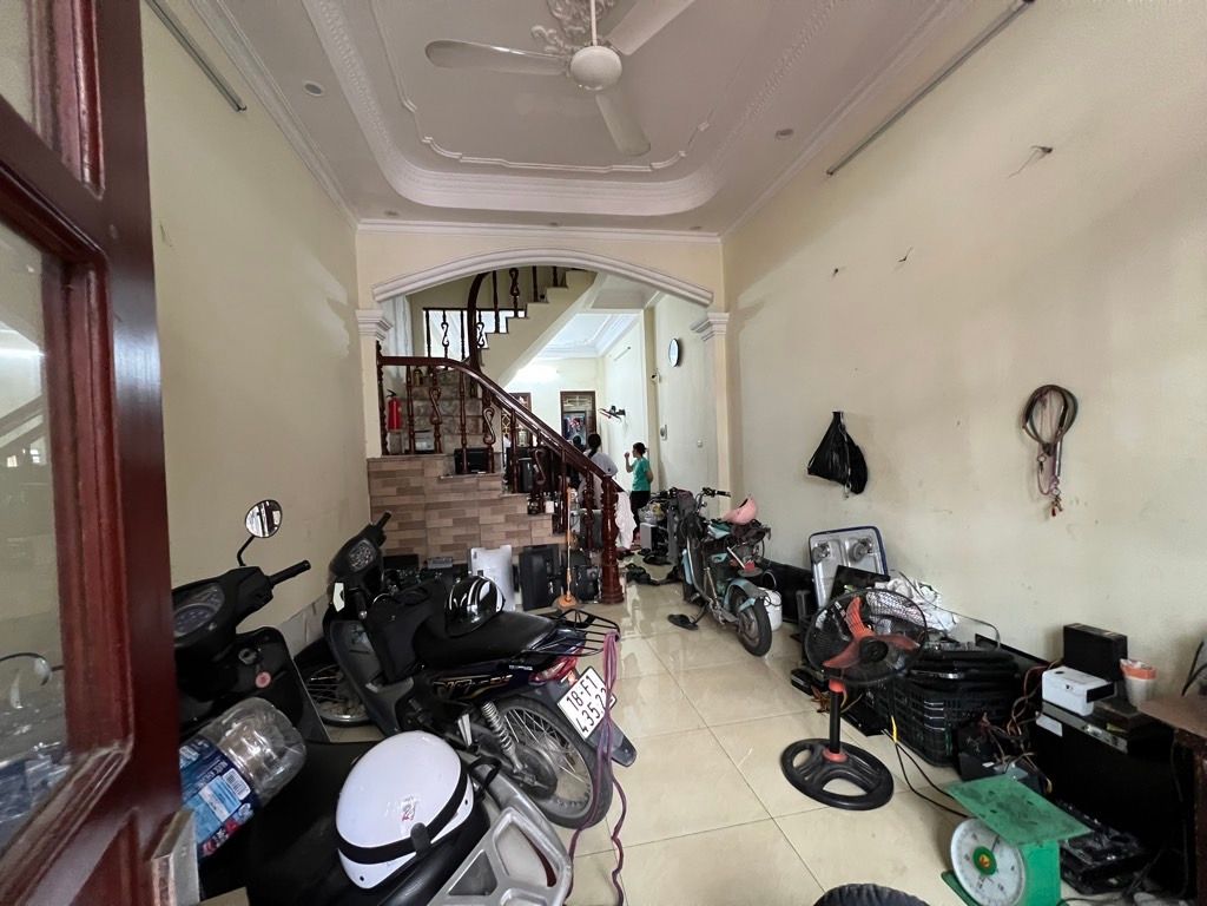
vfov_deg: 89.9
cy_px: 453
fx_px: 453
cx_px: 604
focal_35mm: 13
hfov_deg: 106.2
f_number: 1.8
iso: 800
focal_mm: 1.57
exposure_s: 1/50
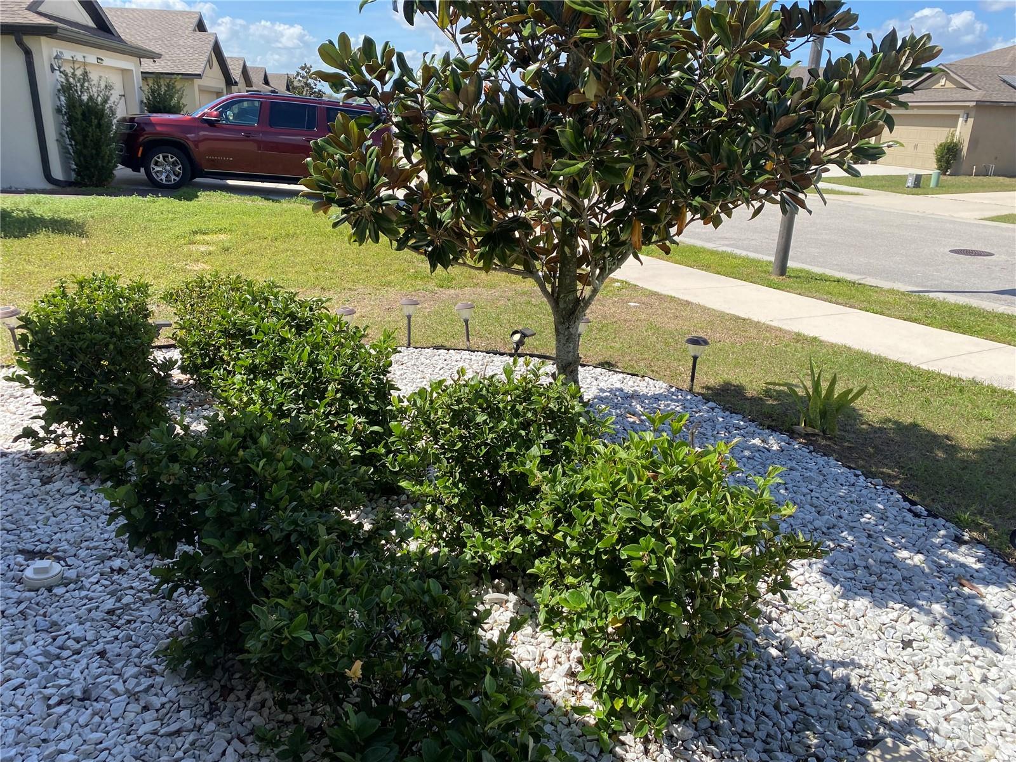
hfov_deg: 67.3
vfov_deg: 53.1
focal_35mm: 26
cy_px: 381
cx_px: 508
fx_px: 763
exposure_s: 1/1585
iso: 32
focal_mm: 4.25
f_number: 1.8
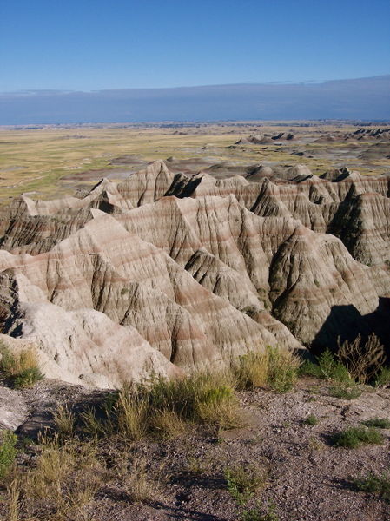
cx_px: 195
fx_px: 572
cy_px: 260
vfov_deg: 49.0
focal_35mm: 38
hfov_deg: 37.7
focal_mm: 8
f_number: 4.8
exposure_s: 1/1000
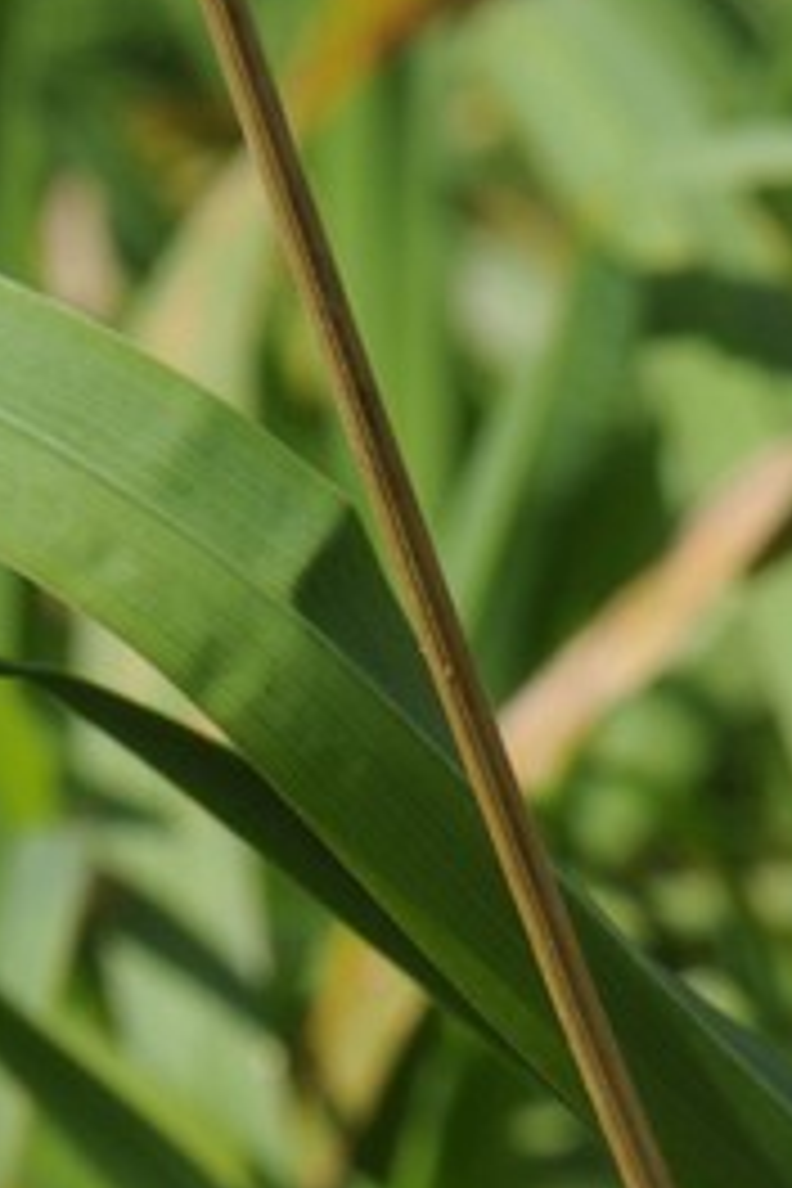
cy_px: 2110
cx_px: 3038
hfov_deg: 3.1
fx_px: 13991
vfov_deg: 4.8
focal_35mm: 424
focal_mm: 70
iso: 200
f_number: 13
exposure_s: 1/160
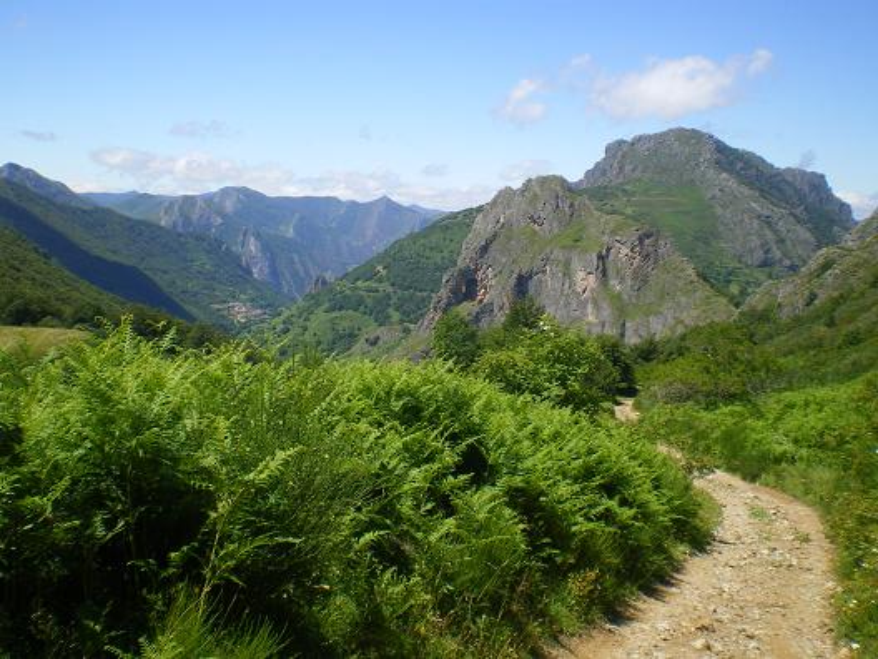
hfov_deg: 49.0
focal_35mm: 38
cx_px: 439
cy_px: 330
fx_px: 964
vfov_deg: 37.7
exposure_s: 1/250
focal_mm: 6.3
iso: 64
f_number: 4.6
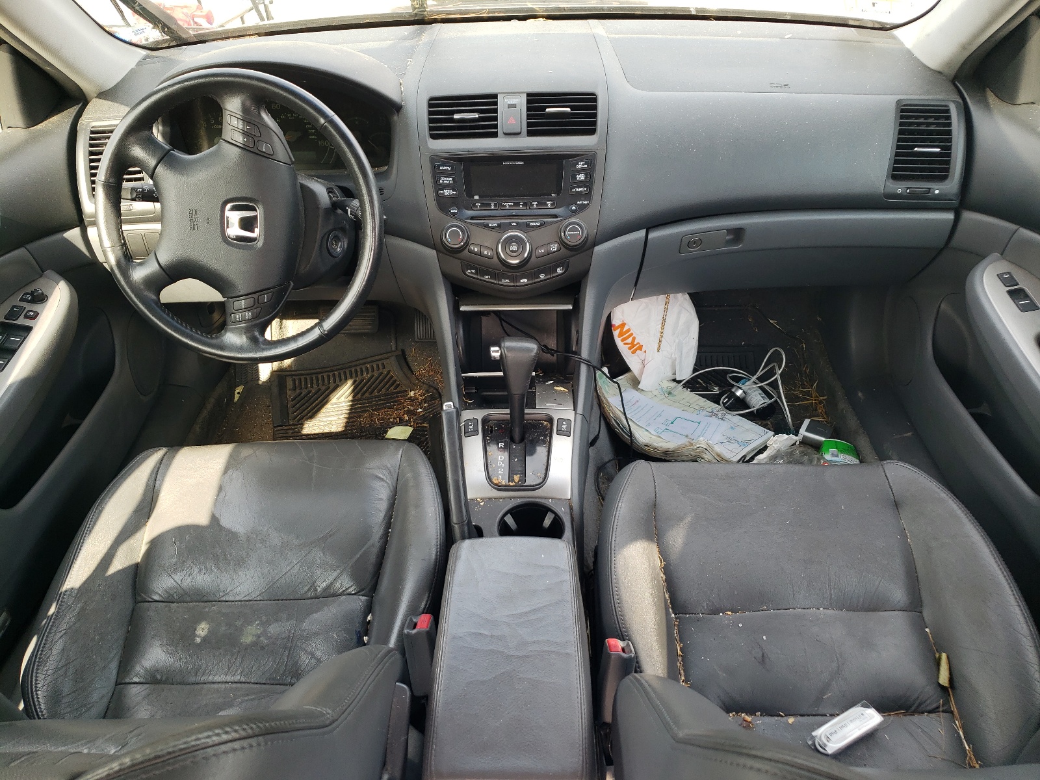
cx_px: 520
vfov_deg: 53.1
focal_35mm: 26
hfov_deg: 67.3
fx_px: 781
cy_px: 390
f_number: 1.5
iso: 50
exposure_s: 1/156
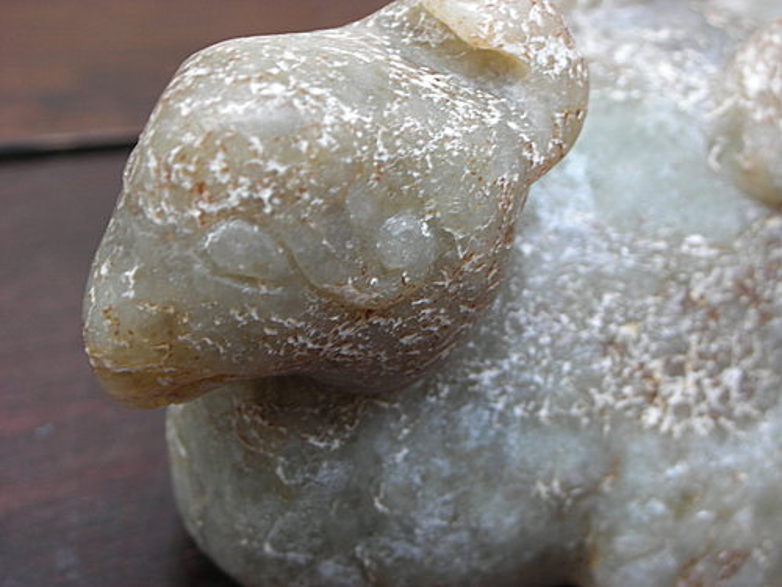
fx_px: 1649
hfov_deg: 26.7
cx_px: 391
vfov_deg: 20.2
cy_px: 294
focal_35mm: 73
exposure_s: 1/11.5
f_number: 4.4
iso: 50
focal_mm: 12.2
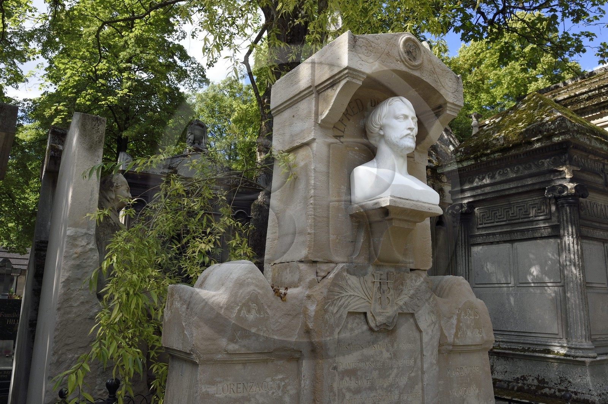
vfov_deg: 44.9
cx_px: 304
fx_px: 489
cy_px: 202
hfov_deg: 63.7
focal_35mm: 29
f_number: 14
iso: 400
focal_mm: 29
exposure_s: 1/200
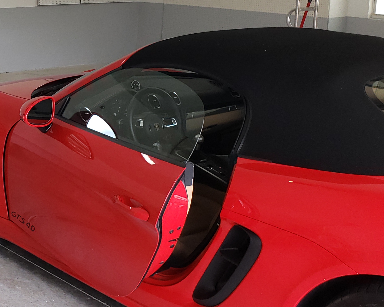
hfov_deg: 29.3
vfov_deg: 24.7
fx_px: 693
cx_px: 19
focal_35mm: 61
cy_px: 70
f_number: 2.4
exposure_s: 1/120
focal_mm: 4.3
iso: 100
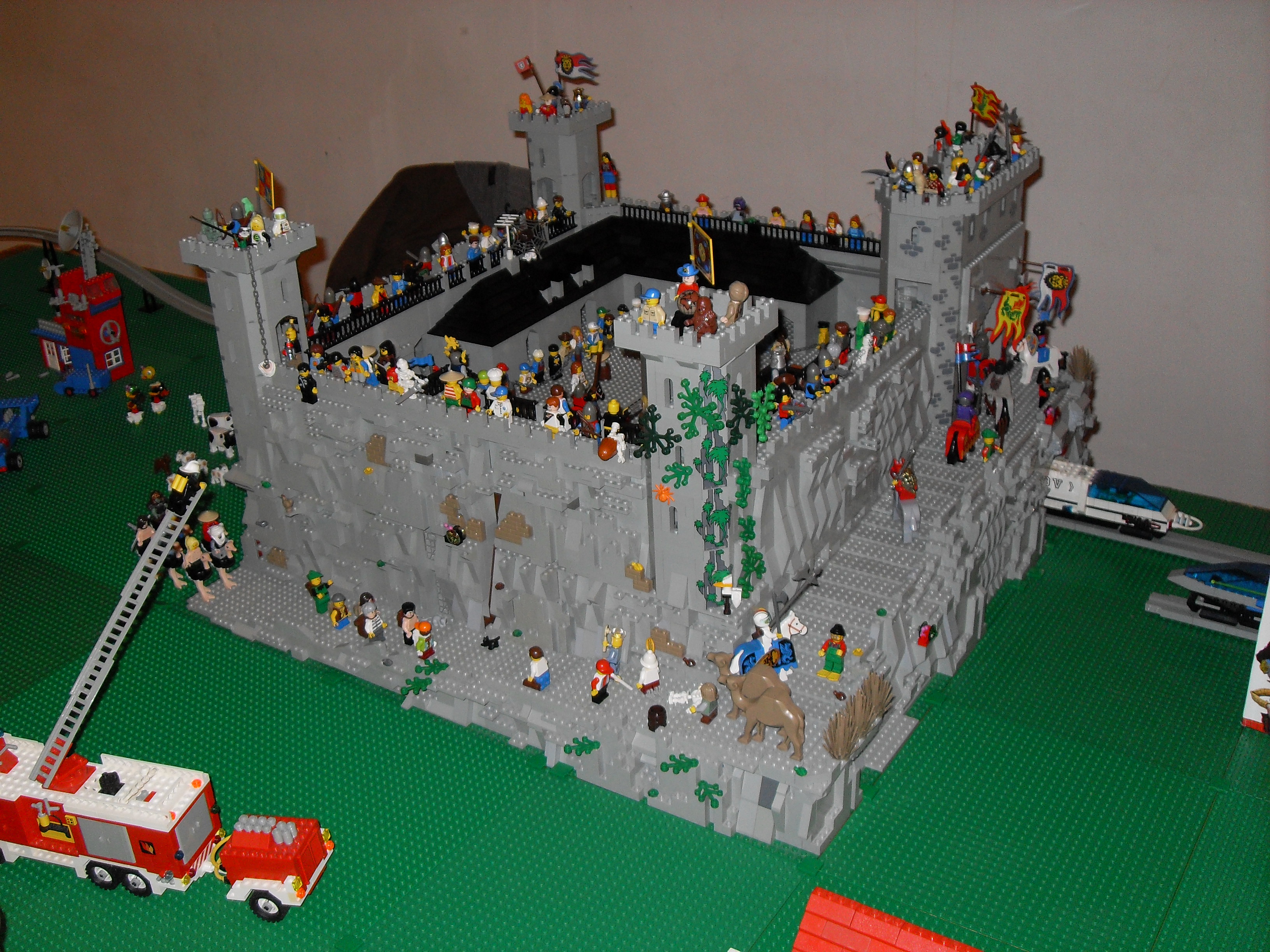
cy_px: 476
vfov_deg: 38.7
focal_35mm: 37
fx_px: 1357
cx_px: 635
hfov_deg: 50.1
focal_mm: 6.3
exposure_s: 1/45
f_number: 2.8
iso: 100
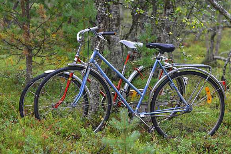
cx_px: 122
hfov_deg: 20.4
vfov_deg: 13.7
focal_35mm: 100
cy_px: 74
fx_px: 641
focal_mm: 85
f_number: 4
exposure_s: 1/200
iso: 250
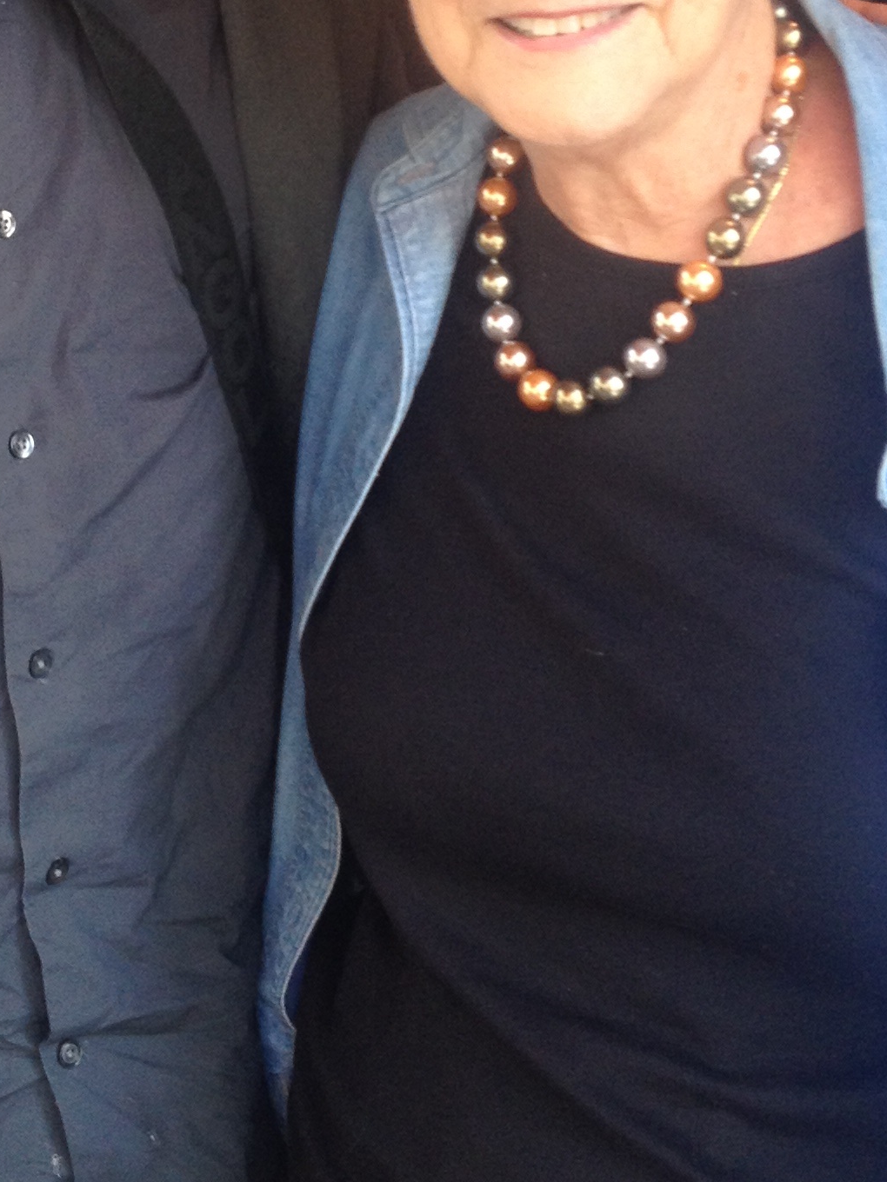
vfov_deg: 22.8
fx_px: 2870
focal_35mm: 84
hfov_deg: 17.4
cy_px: 139
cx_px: 192
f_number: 2.4
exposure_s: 1/60
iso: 64
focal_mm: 4.28
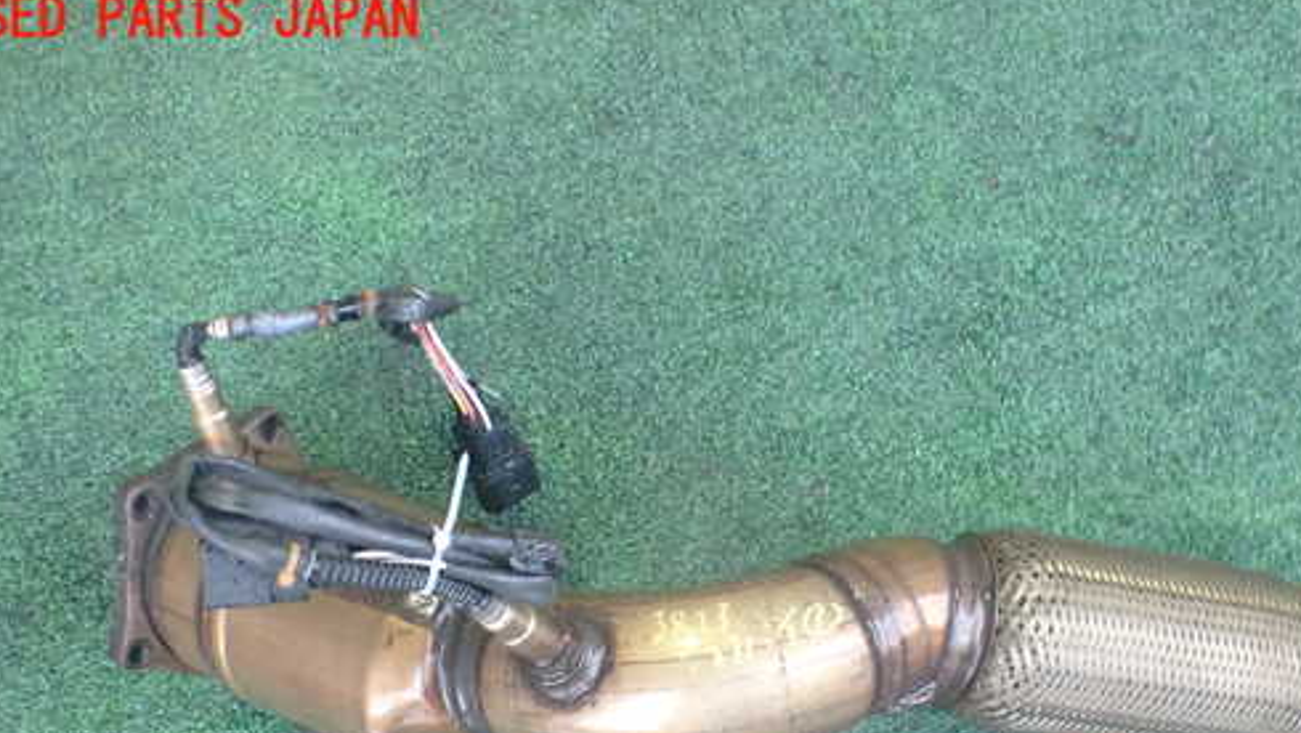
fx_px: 1380
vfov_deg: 29.1
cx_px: 733
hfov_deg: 50.3
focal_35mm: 40
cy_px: 584
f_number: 2.3
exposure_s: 1/50
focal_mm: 5.4
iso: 800
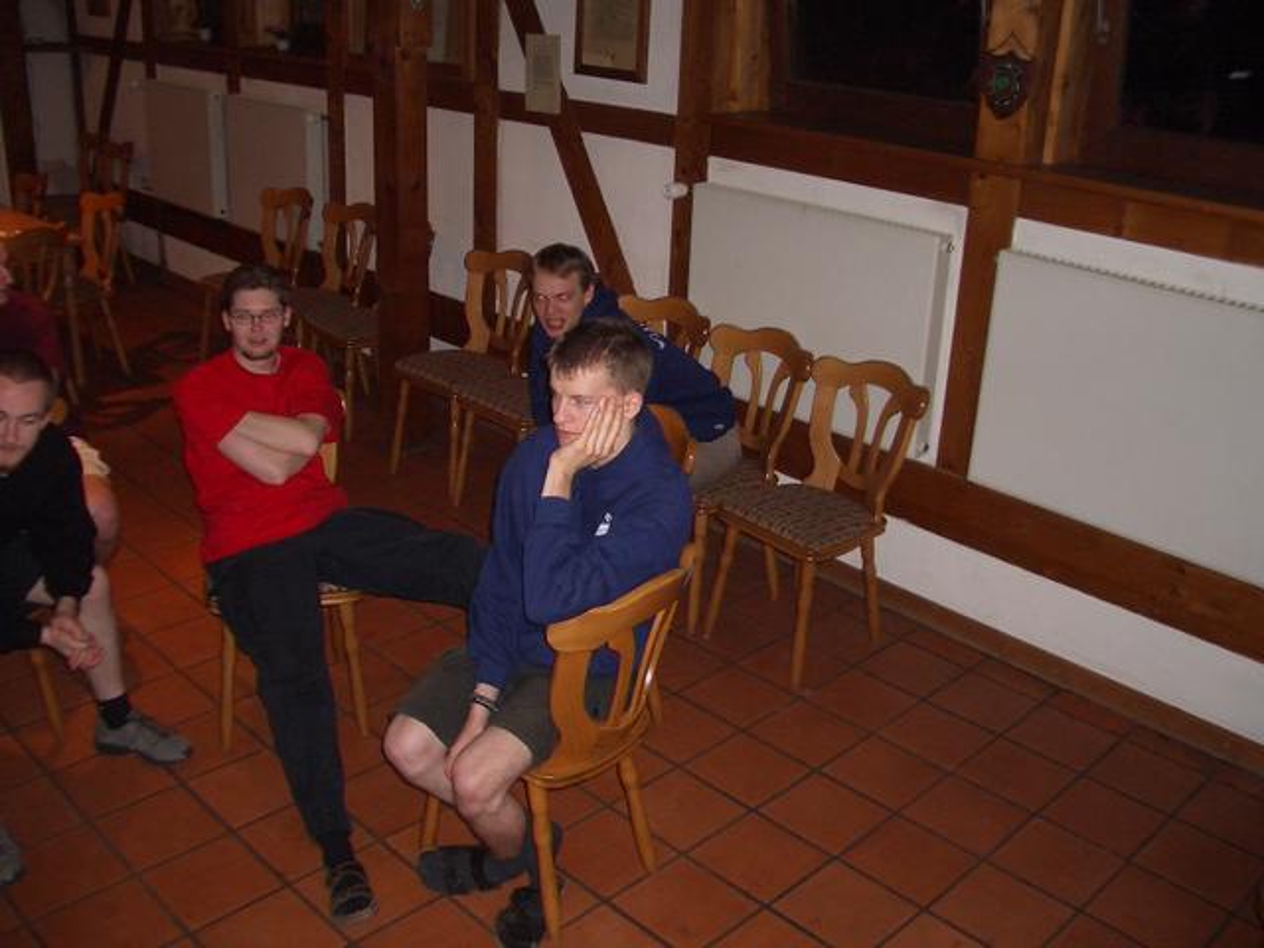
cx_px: 632
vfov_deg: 40.7
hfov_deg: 52.6
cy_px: 474
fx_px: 1278
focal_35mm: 35
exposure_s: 1/40
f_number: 2.6
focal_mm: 5.8
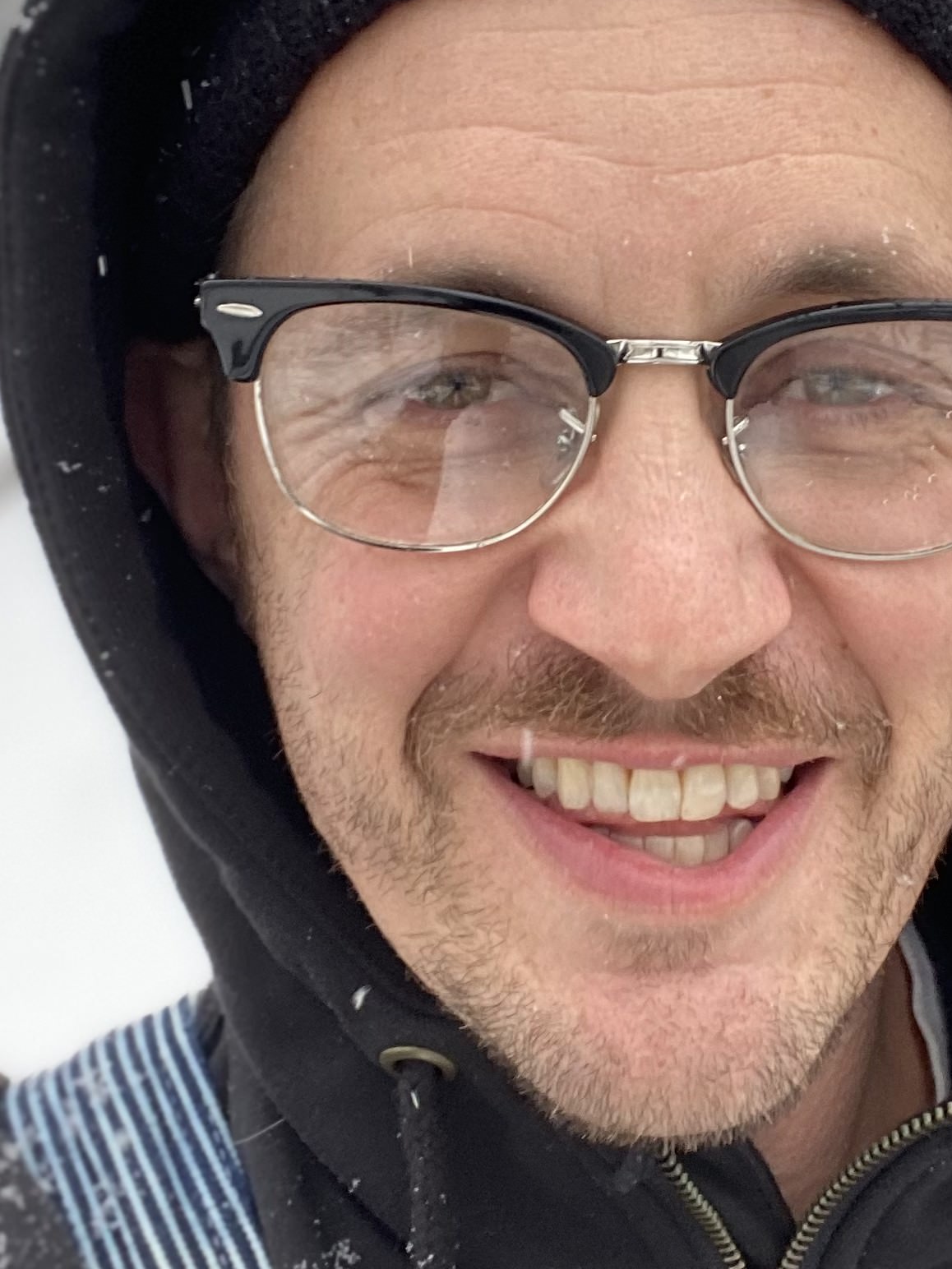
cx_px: 623
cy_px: 526
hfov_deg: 24.3
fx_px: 2200
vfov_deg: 32.1
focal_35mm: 60
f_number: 2.2
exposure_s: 1/122
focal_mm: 2.71
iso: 50
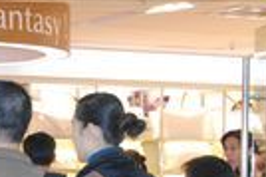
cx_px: -6
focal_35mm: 146
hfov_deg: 13.8
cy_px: 189
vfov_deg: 9.3
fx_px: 1077
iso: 1600
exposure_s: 1/60
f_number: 5.6
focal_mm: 26
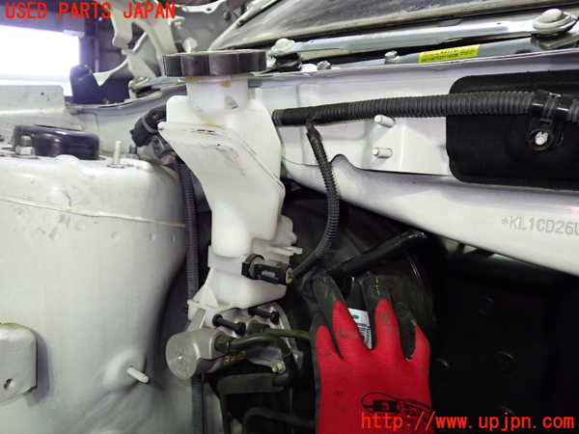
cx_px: 290
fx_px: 502
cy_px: 217
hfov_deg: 60.0
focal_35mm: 30
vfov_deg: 46.8
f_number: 2.3
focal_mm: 5.4
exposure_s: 1/30
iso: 400
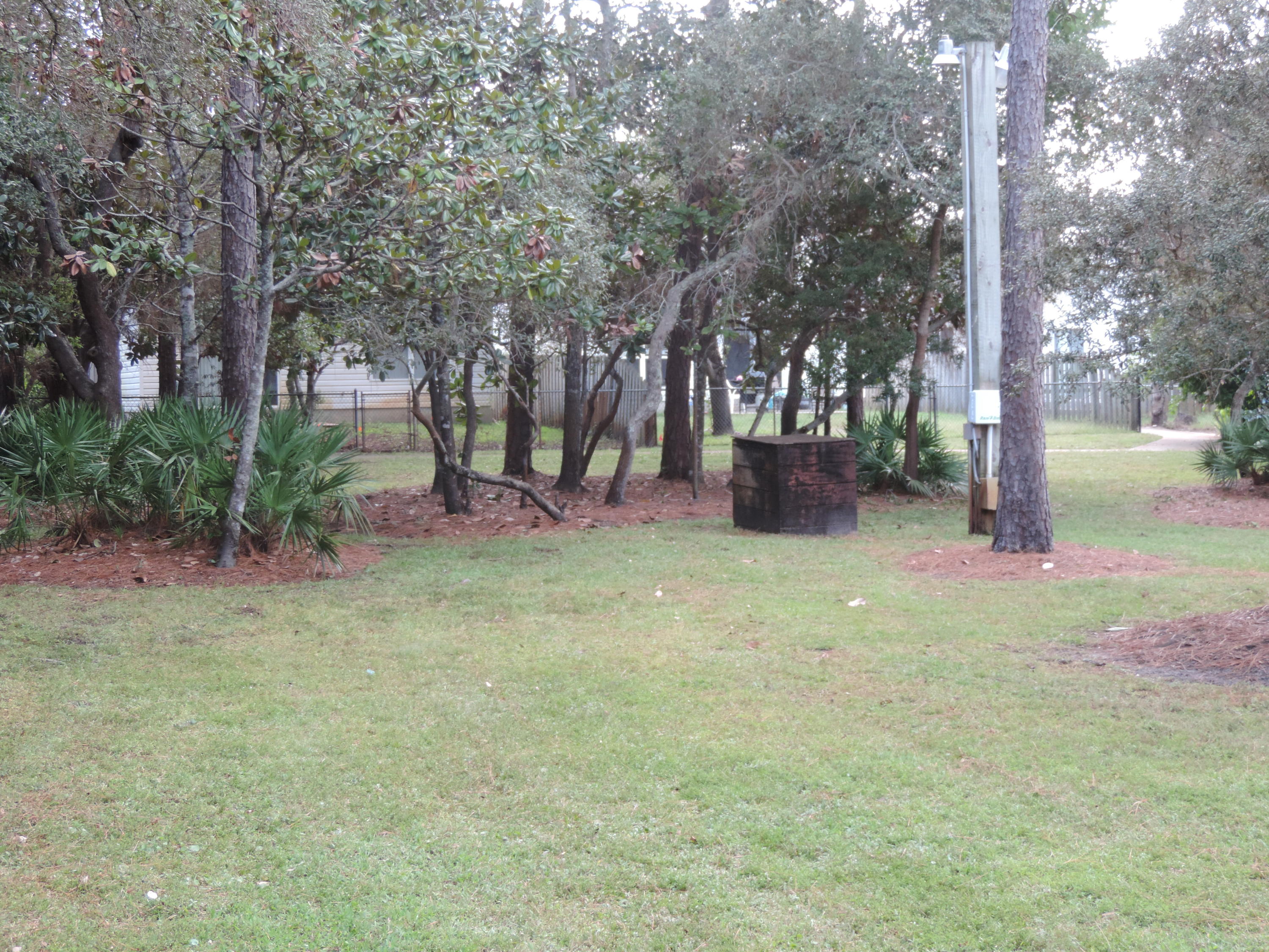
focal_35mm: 60
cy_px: 476
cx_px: 634
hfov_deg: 32.2
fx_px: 2200
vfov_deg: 24.4
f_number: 3.7
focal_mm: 10.7
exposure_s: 1/60
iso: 160
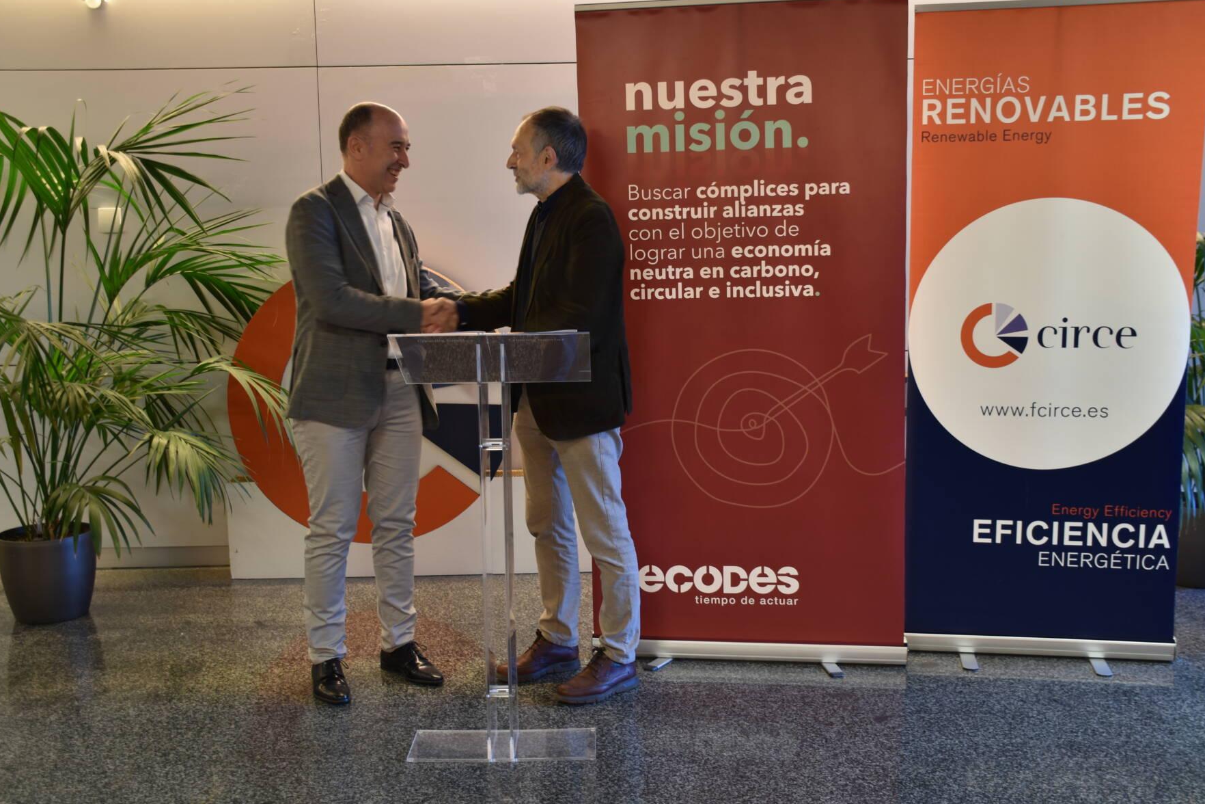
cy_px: 410
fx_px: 1257
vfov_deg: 35.5
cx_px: 595
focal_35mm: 38
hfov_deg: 51.2
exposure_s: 1/15
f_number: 3.8
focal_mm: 23
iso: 250
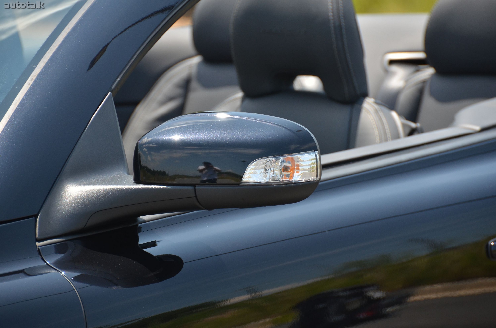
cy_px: 164
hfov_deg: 6.9
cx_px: 248
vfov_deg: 4.6
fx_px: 4125
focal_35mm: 300
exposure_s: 1/1000
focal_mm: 200
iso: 450
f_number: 5.6
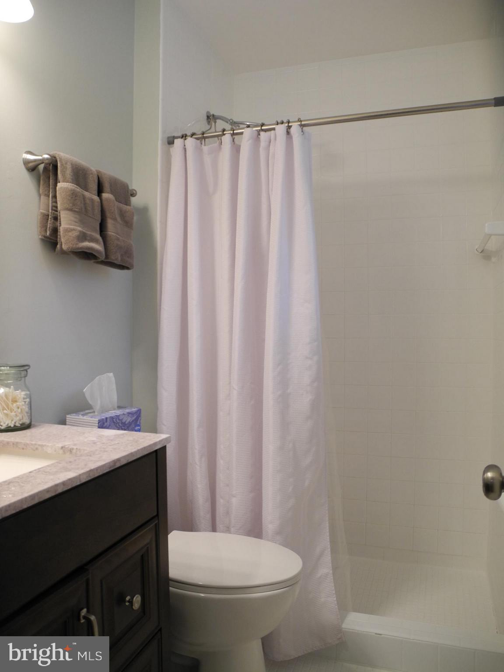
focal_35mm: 28
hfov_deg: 49.7
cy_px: 336
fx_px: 544
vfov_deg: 63.4
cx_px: 252
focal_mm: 6
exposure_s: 1/34.4
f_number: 2.8
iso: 100
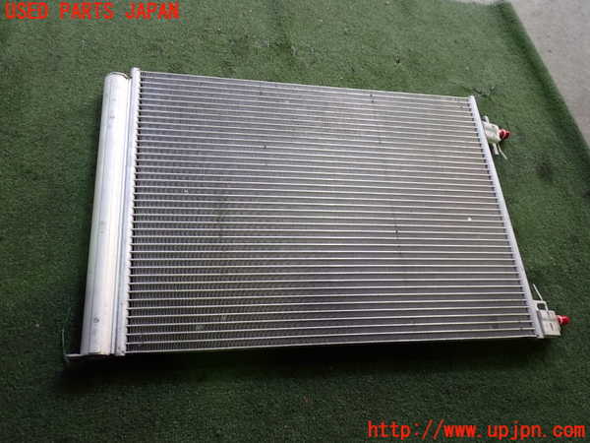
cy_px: 222
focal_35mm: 30
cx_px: 295
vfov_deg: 46.8
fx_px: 511
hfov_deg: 60.0
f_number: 2.3
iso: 200
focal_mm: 5.4
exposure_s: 1/40
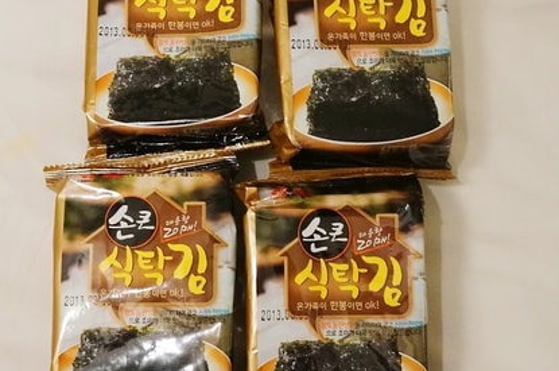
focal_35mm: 72
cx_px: 259
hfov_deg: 28.2
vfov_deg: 18.9
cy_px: 177
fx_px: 1112
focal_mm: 31
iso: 3200
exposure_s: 1/40
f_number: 6.3
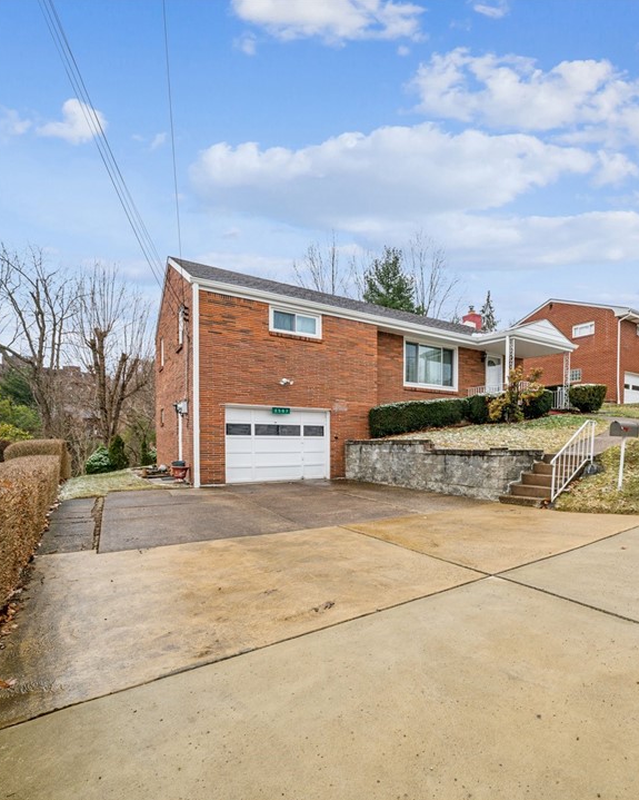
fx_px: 402
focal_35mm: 17
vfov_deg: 89.6
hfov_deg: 73.7
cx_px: 445
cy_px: 400
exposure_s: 1/10
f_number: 11
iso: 50
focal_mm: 12
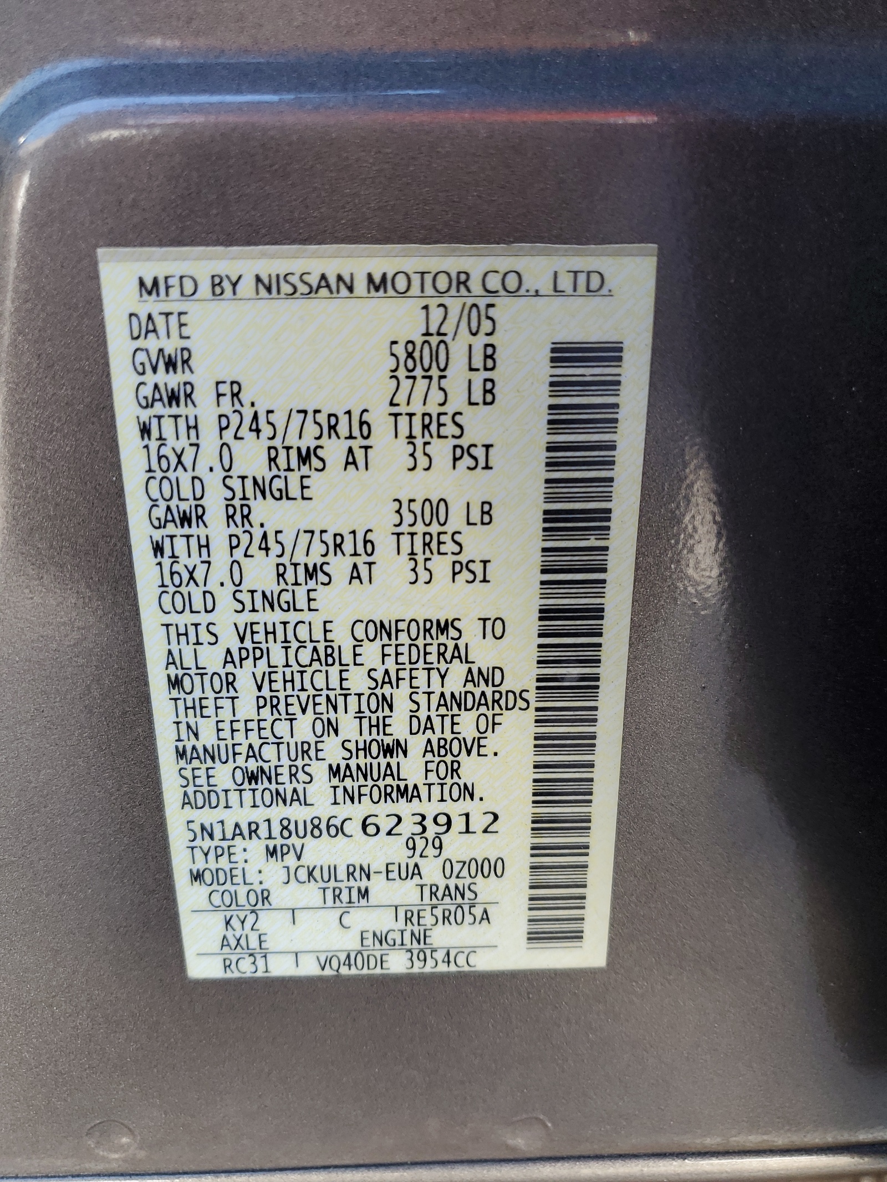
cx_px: 444
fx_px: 888
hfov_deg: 53.1
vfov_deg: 67.3
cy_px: 591
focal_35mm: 26
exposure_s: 1/120
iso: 55
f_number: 1.5
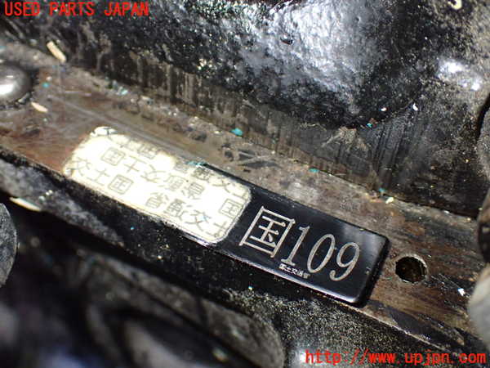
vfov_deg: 29.1
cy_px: 184
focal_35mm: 50
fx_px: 708
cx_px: 245
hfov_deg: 38.2
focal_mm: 9.01
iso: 800
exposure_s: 1/50
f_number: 3.2
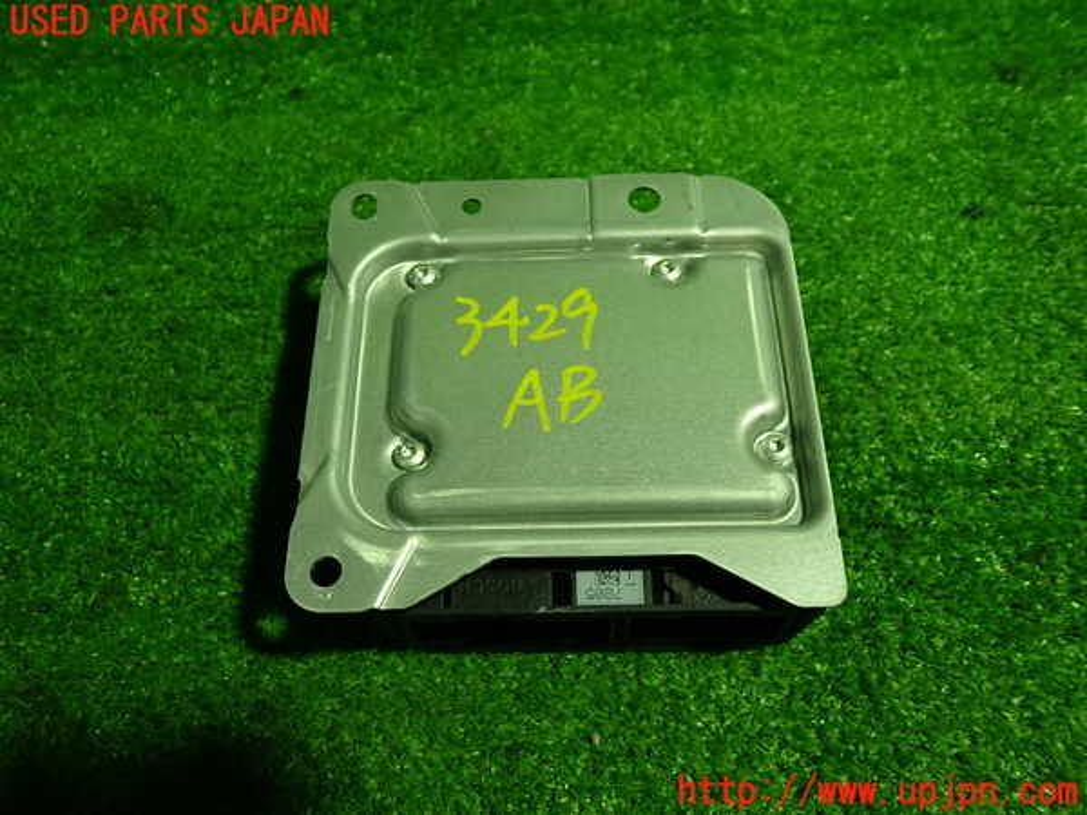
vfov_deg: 46.8
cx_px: 544
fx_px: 942
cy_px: 408
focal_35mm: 30
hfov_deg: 60.0
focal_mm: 5.4
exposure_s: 1/50
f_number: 2.3
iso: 200
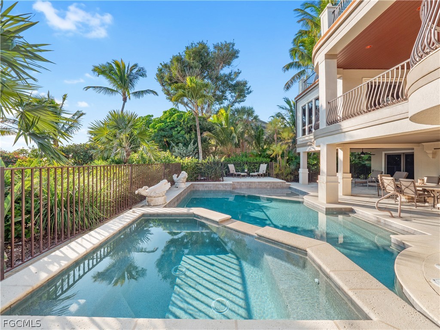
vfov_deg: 85.7
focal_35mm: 14
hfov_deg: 102.1
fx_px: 178
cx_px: 220
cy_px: 165
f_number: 7.1
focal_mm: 7
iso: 200
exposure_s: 1/100
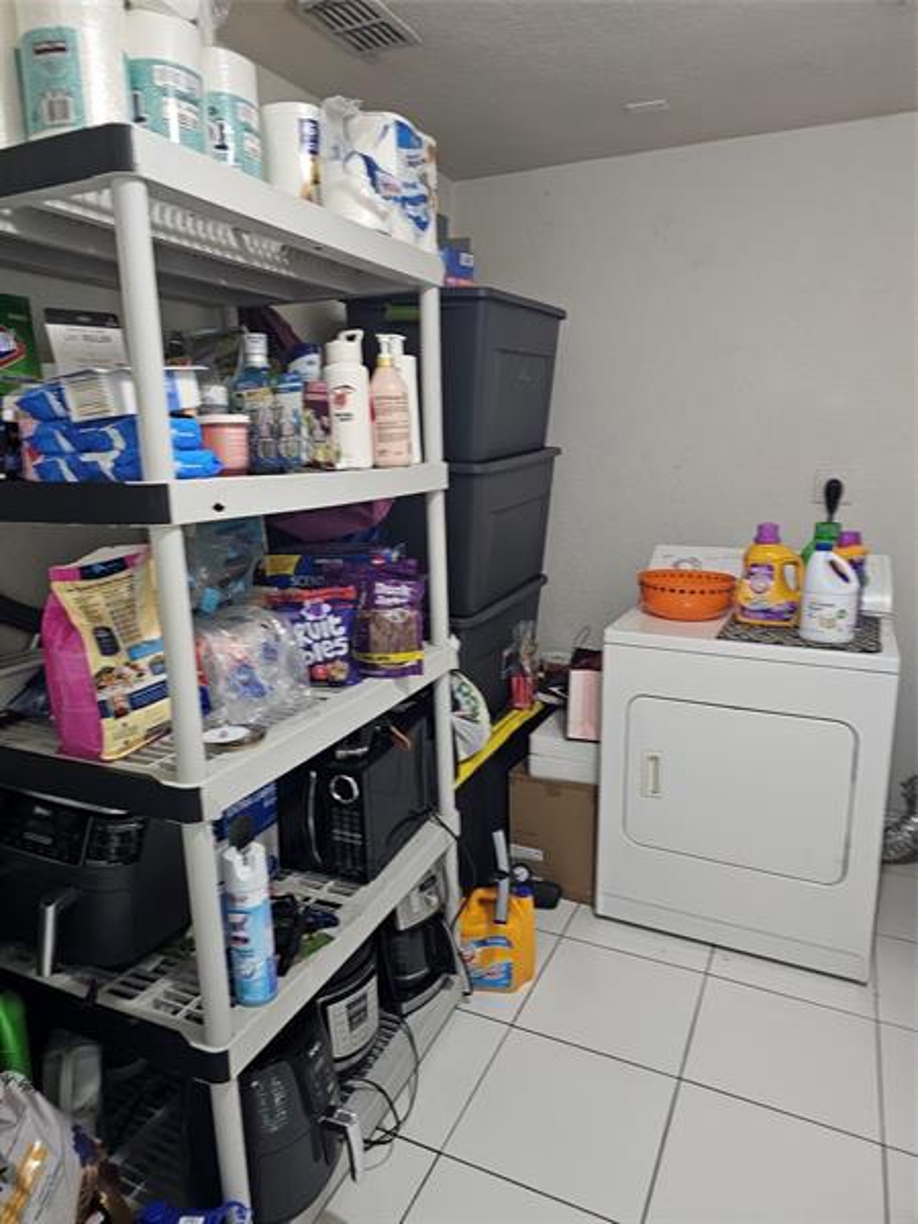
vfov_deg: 73.9
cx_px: 459
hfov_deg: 58.9
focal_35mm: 23
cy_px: 612
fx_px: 813
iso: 640
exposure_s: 1/24
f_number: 1.7
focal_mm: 6.3
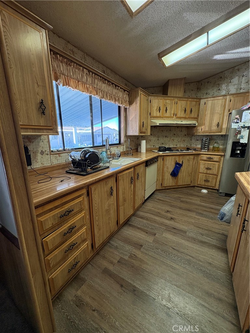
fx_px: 135
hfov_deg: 85.7
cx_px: 125
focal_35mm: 14
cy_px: 166
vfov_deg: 102.1
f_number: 2.2
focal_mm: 2.22
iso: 200
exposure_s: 1/60
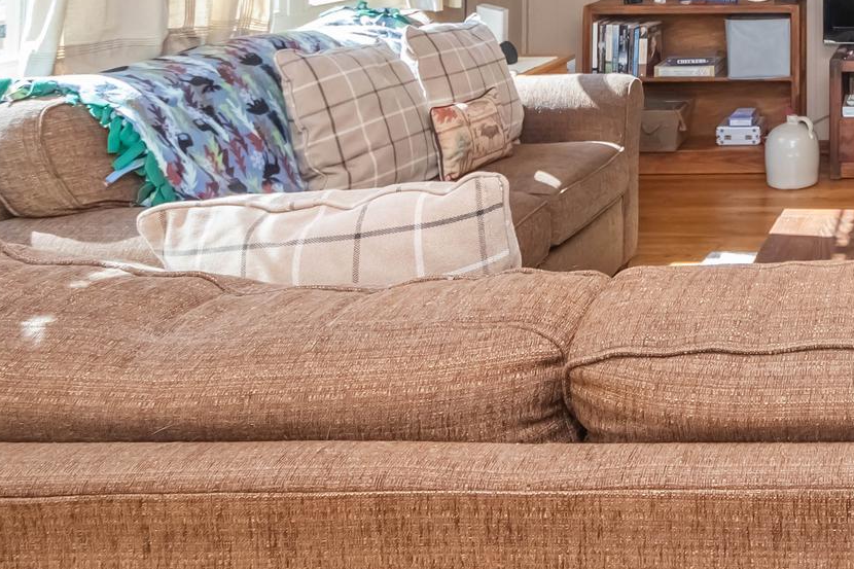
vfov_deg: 33.6
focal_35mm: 37
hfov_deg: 42.3
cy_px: 35
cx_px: 913
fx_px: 877
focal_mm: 10
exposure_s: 1/60
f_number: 4
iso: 640
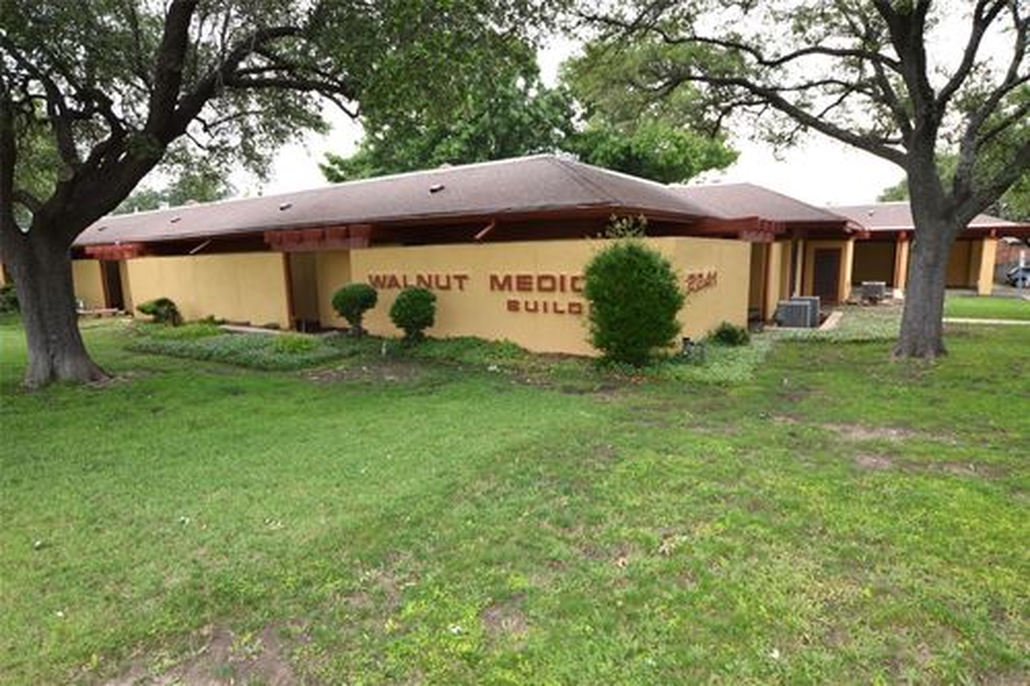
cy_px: 343
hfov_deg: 90.0
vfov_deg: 67.3
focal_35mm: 18
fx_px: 515
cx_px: 515
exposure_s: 1/60
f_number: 5.6
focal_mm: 12
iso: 100
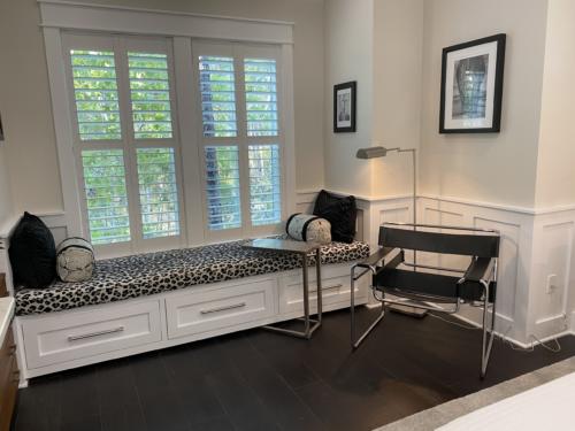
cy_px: 216
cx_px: 288
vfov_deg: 53.1
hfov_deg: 67.3
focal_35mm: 26
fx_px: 432
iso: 80
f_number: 1.8
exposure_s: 1/60
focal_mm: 4.25
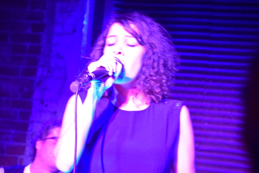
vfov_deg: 10.8
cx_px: 130
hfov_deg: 16.1
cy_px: 86
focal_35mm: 128
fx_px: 917
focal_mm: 85
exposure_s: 1/20
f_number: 4.2
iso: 6400
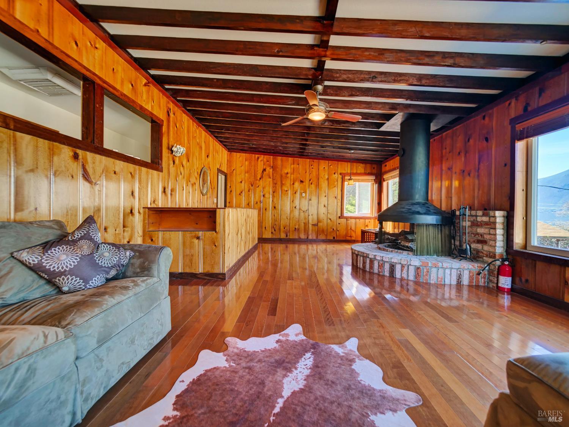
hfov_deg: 102.1
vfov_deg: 85.7
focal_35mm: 14
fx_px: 230
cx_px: 284
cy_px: 214
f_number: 2.8
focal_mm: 7
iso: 160
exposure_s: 1/100
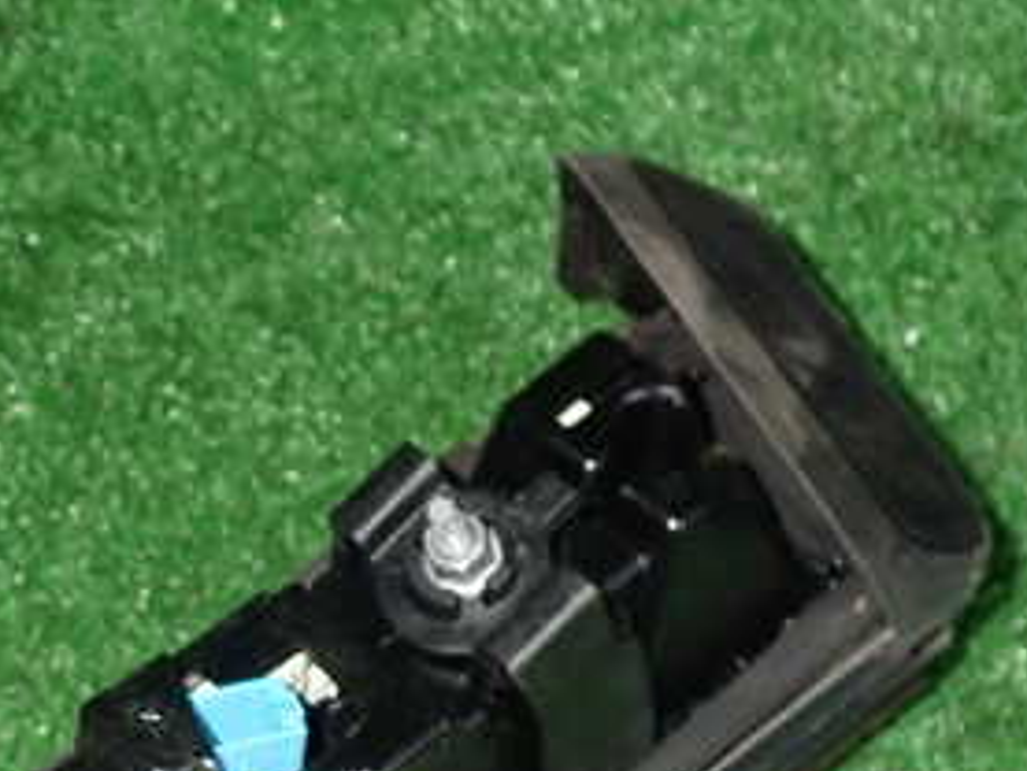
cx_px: 237
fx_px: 1929
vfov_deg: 21.7
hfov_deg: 29.3
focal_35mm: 65
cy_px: 801
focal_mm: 5.4
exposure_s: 1/30
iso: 800
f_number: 6.3
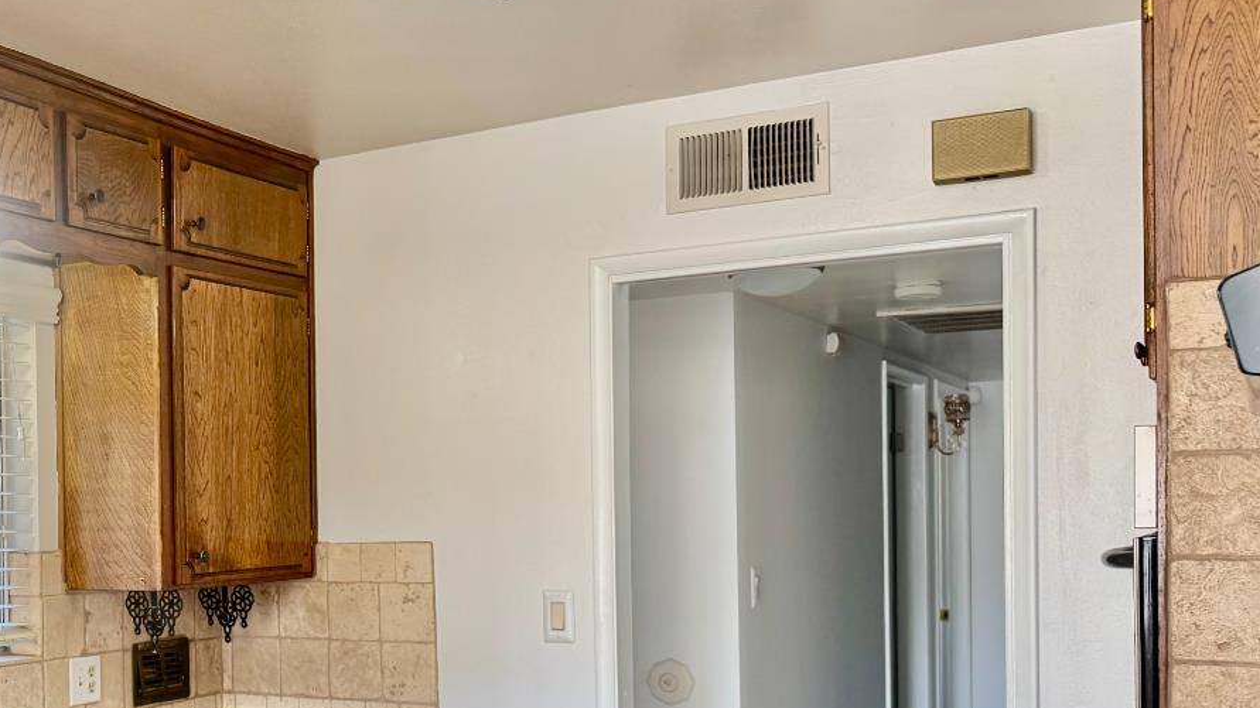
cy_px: 529
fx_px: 1470
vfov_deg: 26.8
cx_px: 240
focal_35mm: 44
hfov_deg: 44.0
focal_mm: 6.76
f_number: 1.78
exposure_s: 1/60
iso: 125
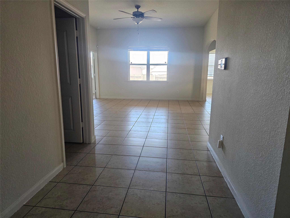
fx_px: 193
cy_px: 109
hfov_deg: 73.9
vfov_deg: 58.9
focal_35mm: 23
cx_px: 145
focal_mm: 6.3
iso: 640
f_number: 1.7
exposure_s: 1/120
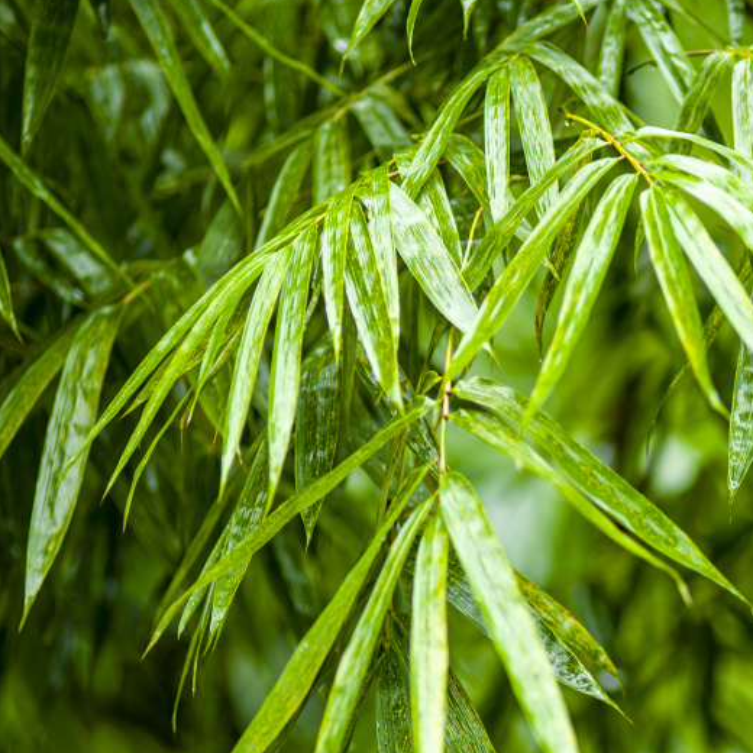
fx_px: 4824
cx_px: 681
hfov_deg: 8.9
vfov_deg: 8.9
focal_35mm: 196
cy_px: 513
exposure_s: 1/30
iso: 50
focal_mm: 100
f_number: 2.2
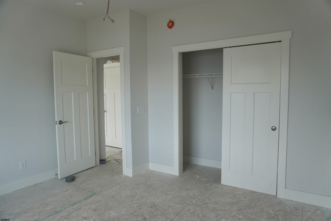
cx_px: 166
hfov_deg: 73.7
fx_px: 221
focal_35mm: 24
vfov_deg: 53.1
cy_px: 110
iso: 200
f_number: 4.5
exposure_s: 1/160
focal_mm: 16
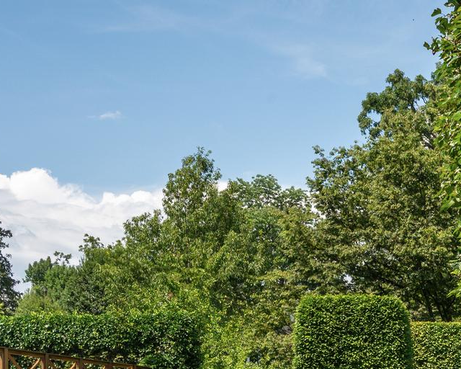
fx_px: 798
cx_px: 462
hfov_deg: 30.0
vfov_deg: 24.2
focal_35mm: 58
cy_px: 410
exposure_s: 1/800
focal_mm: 19.5
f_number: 11
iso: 800
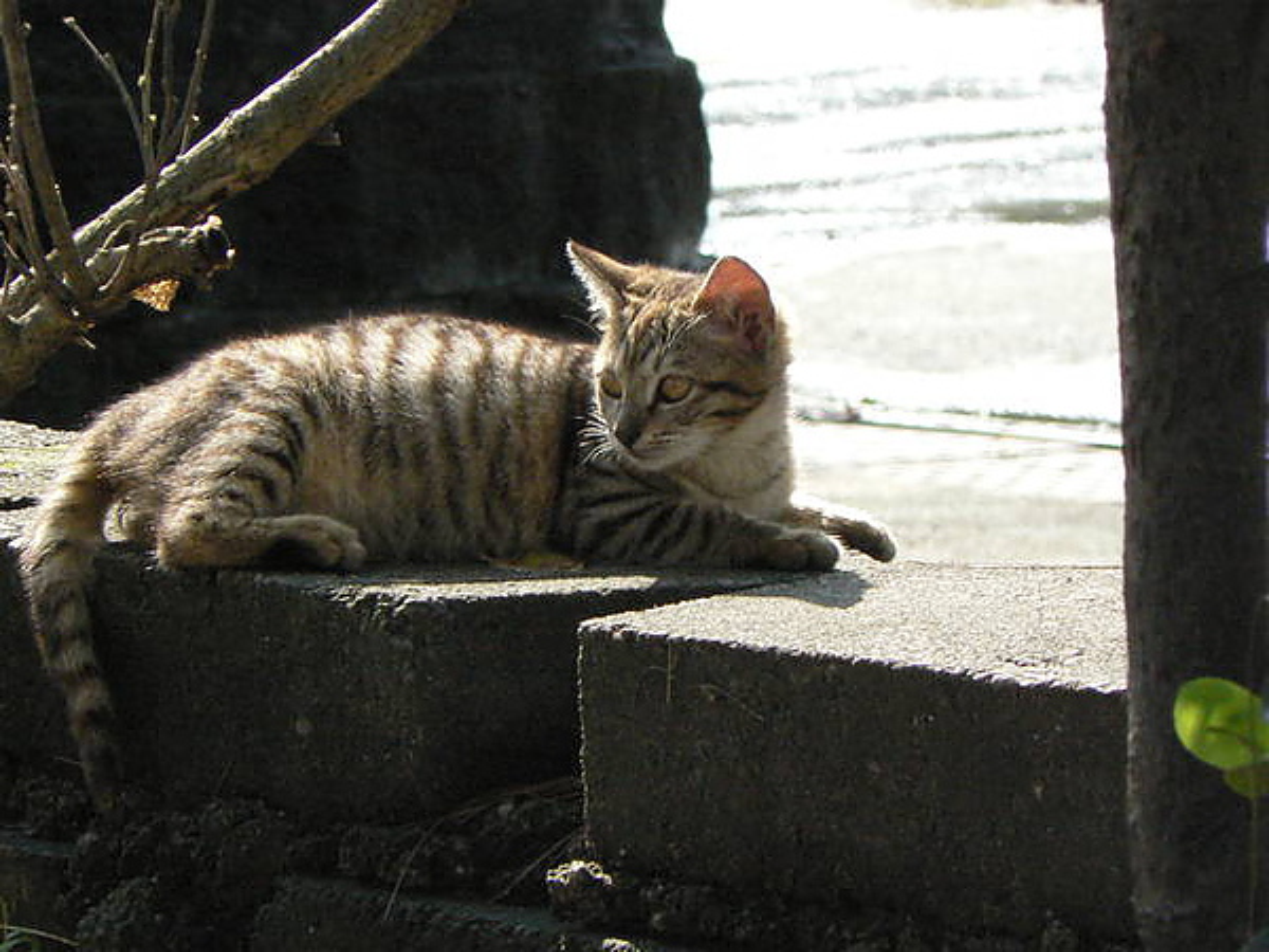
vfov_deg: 4.9
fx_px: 11034
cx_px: 634
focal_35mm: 301
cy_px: 476
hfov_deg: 6.6
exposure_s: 1/500
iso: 400
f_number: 8
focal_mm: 50.1
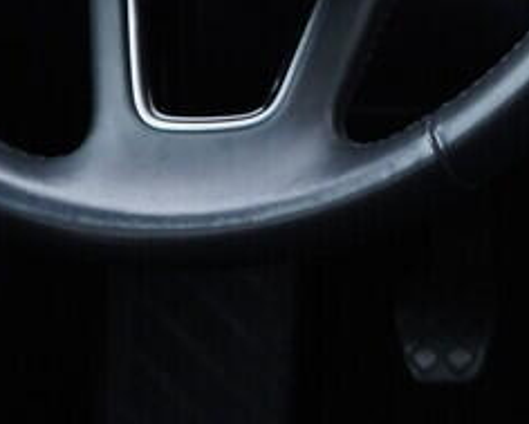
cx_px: 1157
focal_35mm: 206
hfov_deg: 8.7
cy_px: -184
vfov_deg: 7.4
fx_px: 3227
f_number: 2.8
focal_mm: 24
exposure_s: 1/40
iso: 200
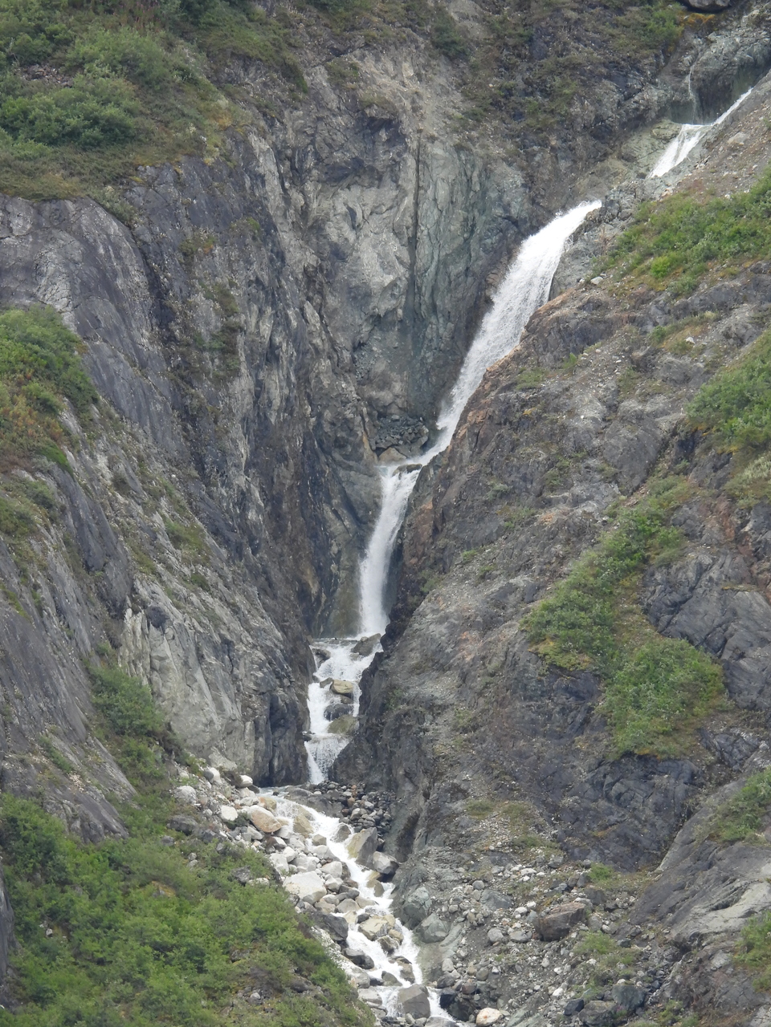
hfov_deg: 2.7
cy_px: 514
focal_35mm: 550
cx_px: 386
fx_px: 16333
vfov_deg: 3.6
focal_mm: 98.1
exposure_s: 1/250
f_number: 5
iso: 220
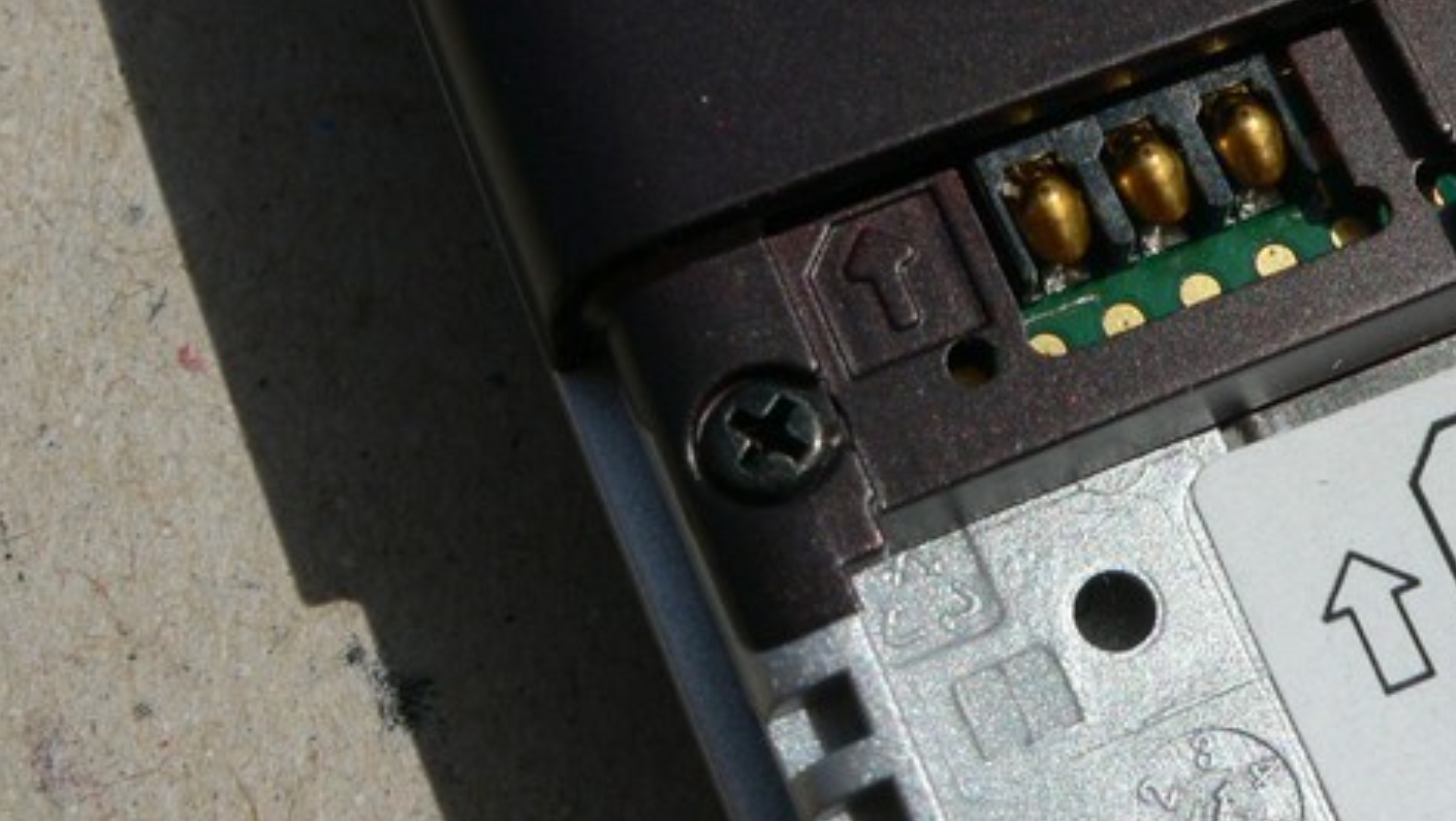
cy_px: 418
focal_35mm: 63
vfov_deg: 19.1
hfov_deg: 32.3
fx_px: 2434
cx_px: 1177
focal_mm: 6.3
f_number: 5.6
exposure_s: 1/800
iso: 80
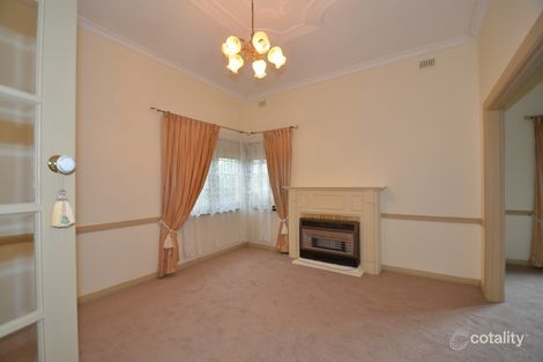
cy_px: 181
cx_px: 272
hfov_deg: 100.4
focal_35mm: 15
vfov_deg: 77.3
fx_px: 226
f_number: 4
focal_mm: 10
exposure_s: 1/60
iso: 560
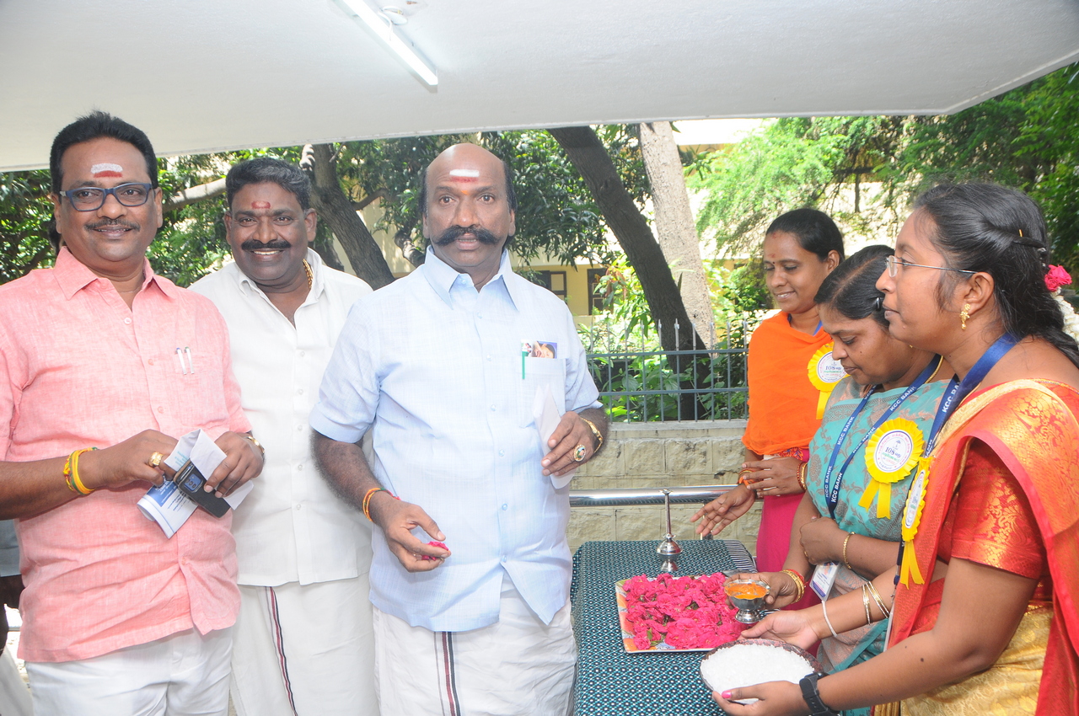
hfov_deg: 67.4
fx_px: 808
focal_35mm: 27
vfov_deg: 47.8
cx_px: 540
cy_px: 358
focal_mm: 18
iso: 400
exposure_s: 1/125
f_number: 6.3
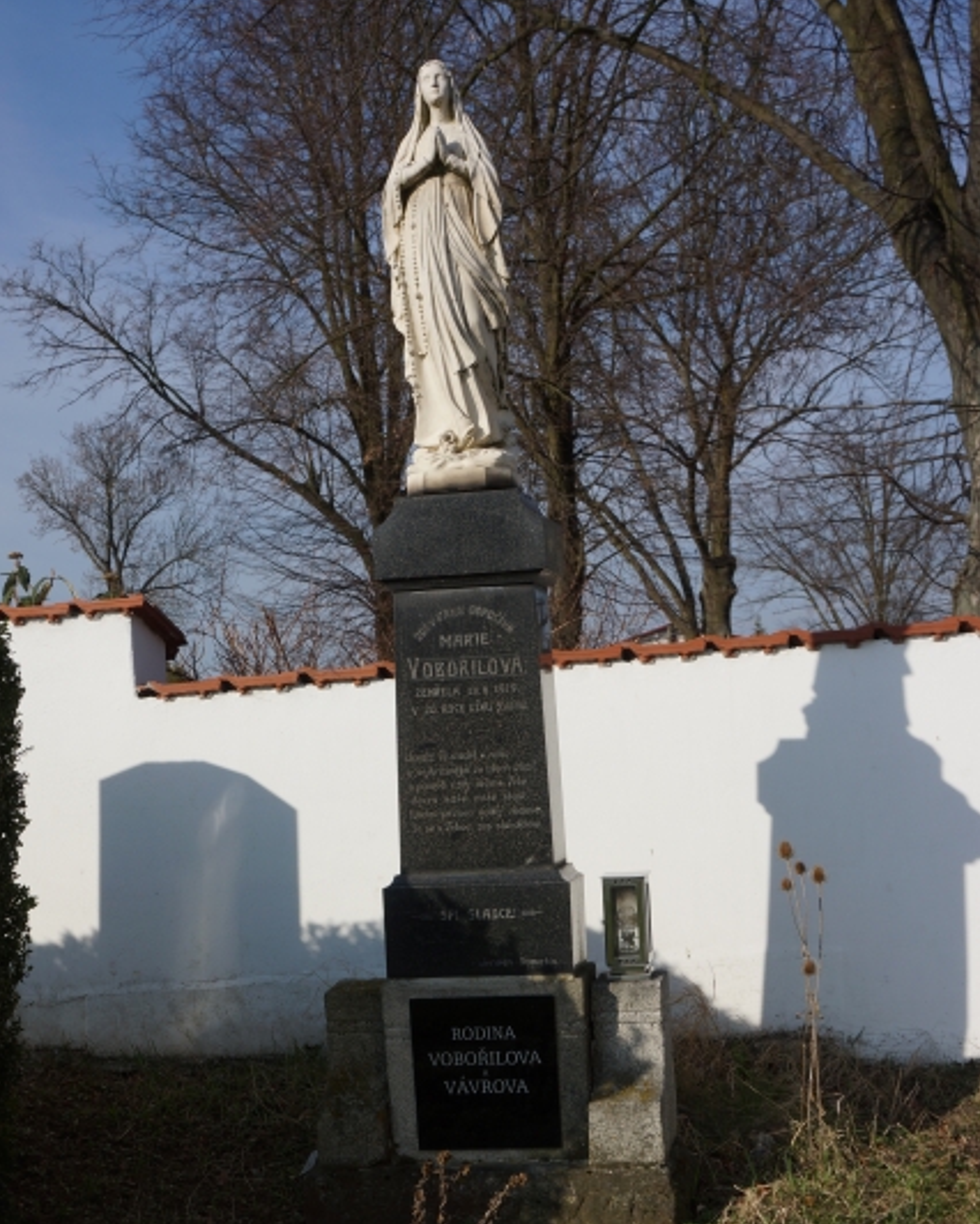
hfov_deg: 27.6
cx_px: 443
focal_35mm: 55
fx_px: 1993
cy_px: 874
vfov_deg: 33.6
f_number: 8
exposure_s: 1/400
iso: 100
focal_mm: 26
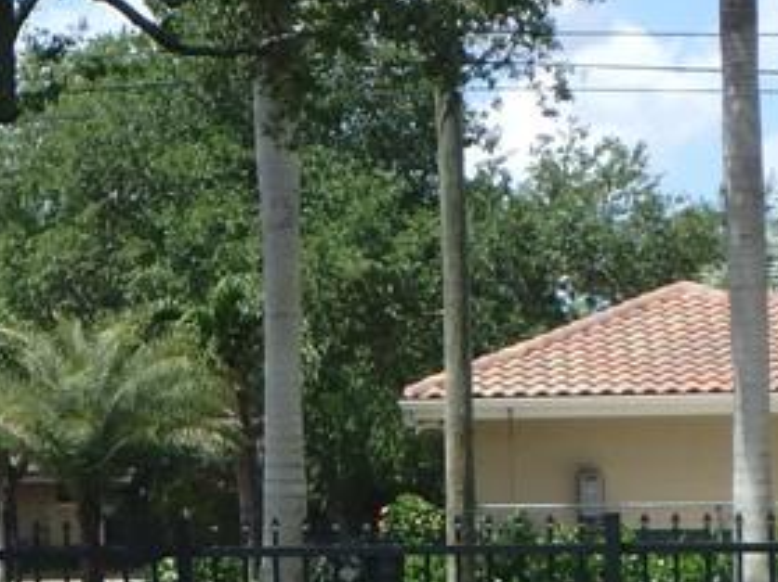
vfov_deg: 10.3
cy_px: 457
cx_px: -251
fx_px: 3213
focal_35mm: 143
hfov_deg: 13.3
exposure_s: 1/500
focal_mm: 6.9
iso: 125
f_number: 5.1
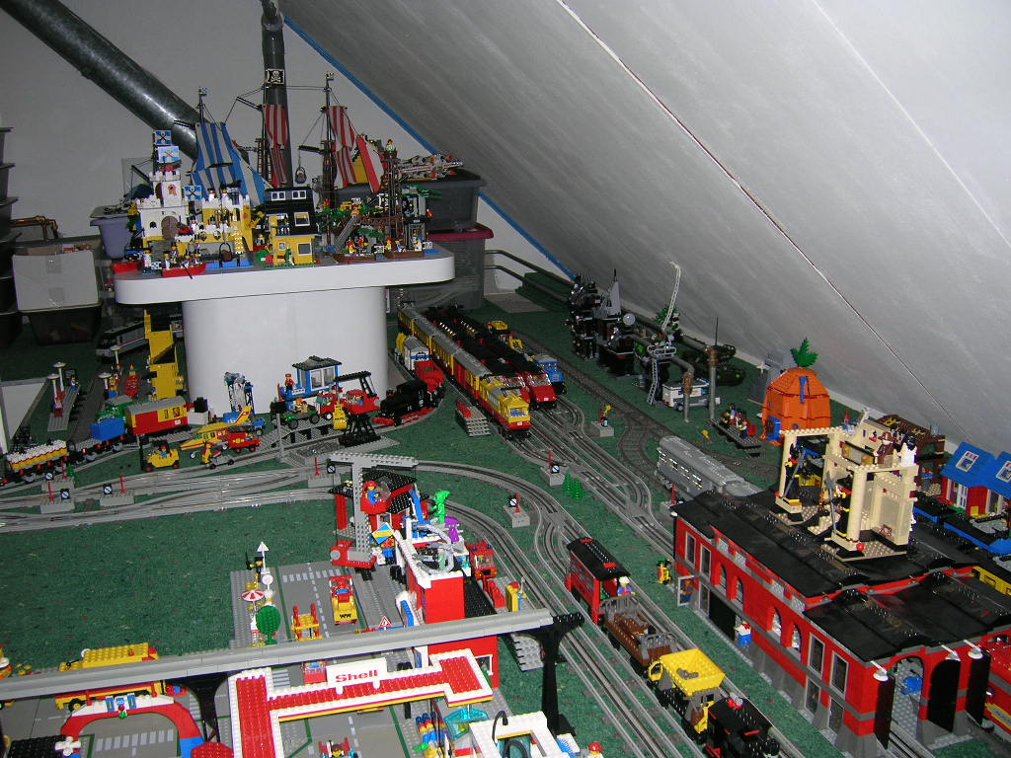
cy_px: 379
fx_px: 993
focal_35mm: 34
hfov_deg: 54.0
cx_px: 506
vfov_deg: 41.8
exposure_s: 1/60.1
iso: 61
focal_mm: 5.7
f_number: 2.9
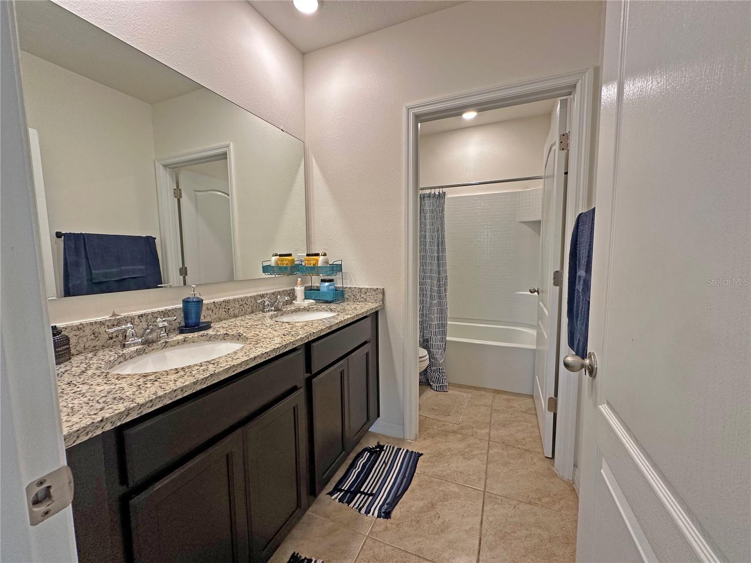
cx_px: 376
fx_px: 304
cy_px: 282
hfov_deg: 102.1
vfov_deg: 85.7
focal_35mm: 14
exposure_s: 1/120
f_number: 2.2
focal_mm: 2.22
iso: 200
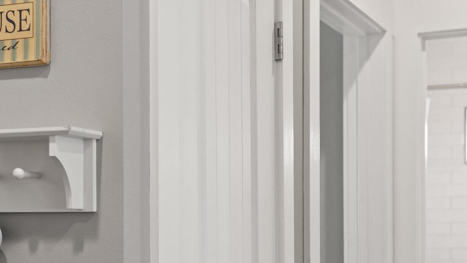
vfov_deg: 15.3
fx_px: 966
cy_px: 233
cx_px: 146
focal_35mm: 78
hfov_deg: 27.0
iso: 400
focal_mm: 30
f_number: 2.8
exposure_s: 1/80
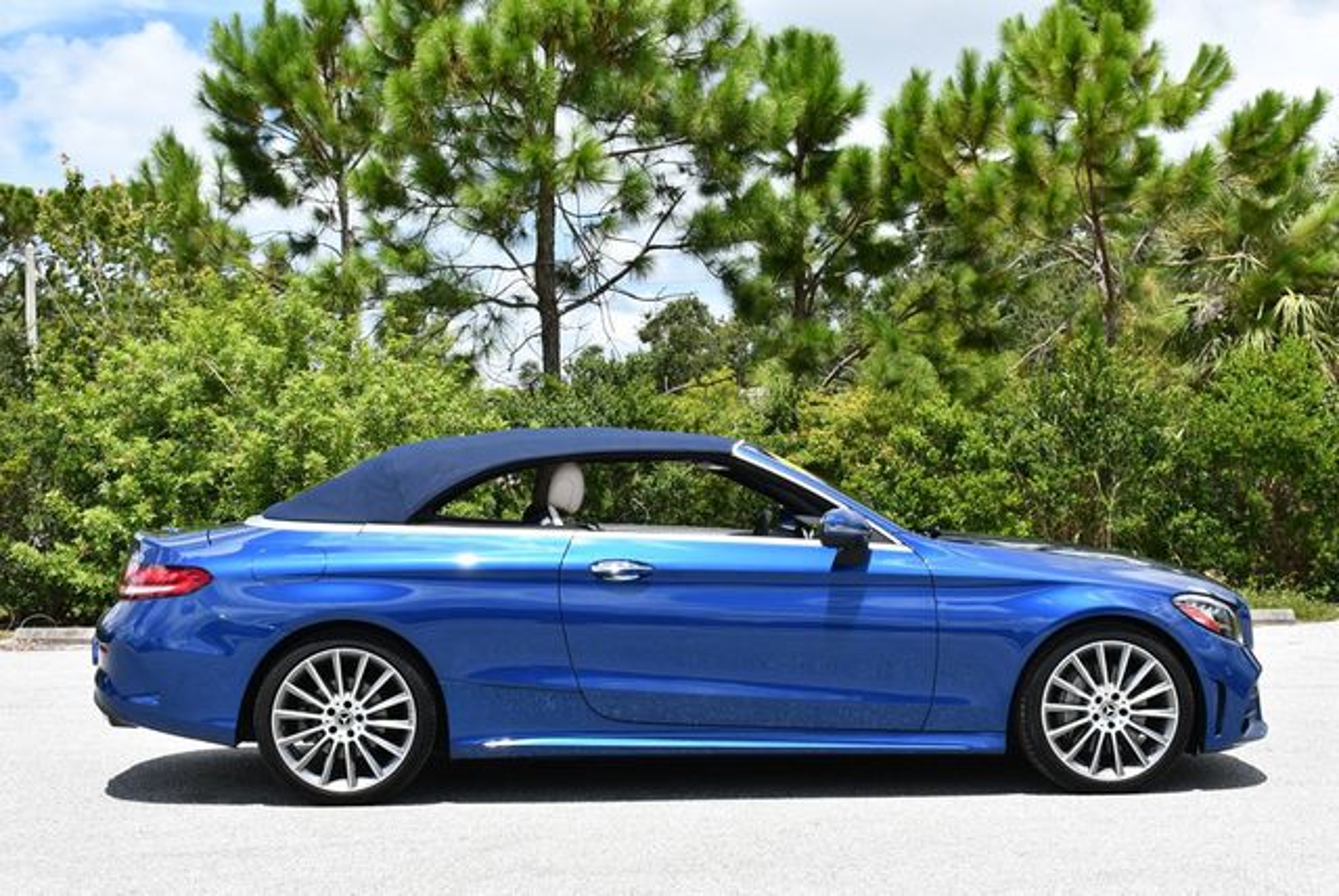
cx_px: 670
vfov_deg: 25.1
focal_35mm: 54
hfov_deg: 36.8
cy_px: 448
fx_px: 2010
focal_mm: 27
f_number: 8
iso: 100
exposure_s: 1/250
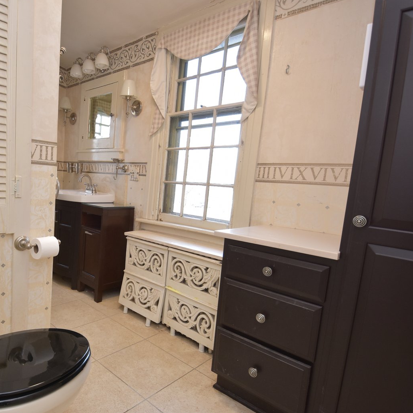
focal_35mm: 21
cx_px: 139
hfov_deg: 70.1
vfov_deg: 72.1
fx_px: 283
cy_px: 217
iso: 360
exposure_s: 1/60
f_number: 4
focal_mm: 10
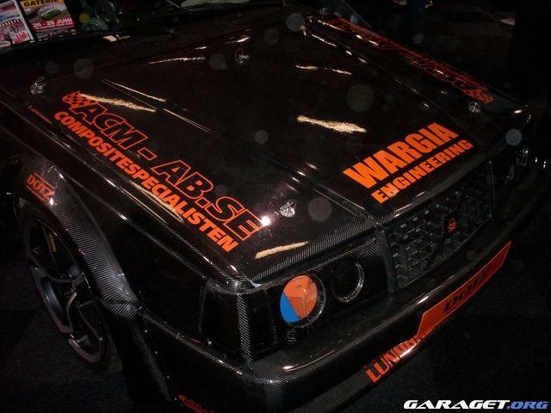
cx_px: 276
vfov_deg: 39.7
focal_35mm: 36
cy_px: 206
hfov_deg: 51.4
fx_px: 573
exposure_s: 1/60
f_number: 4.5
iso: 140
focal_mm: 6
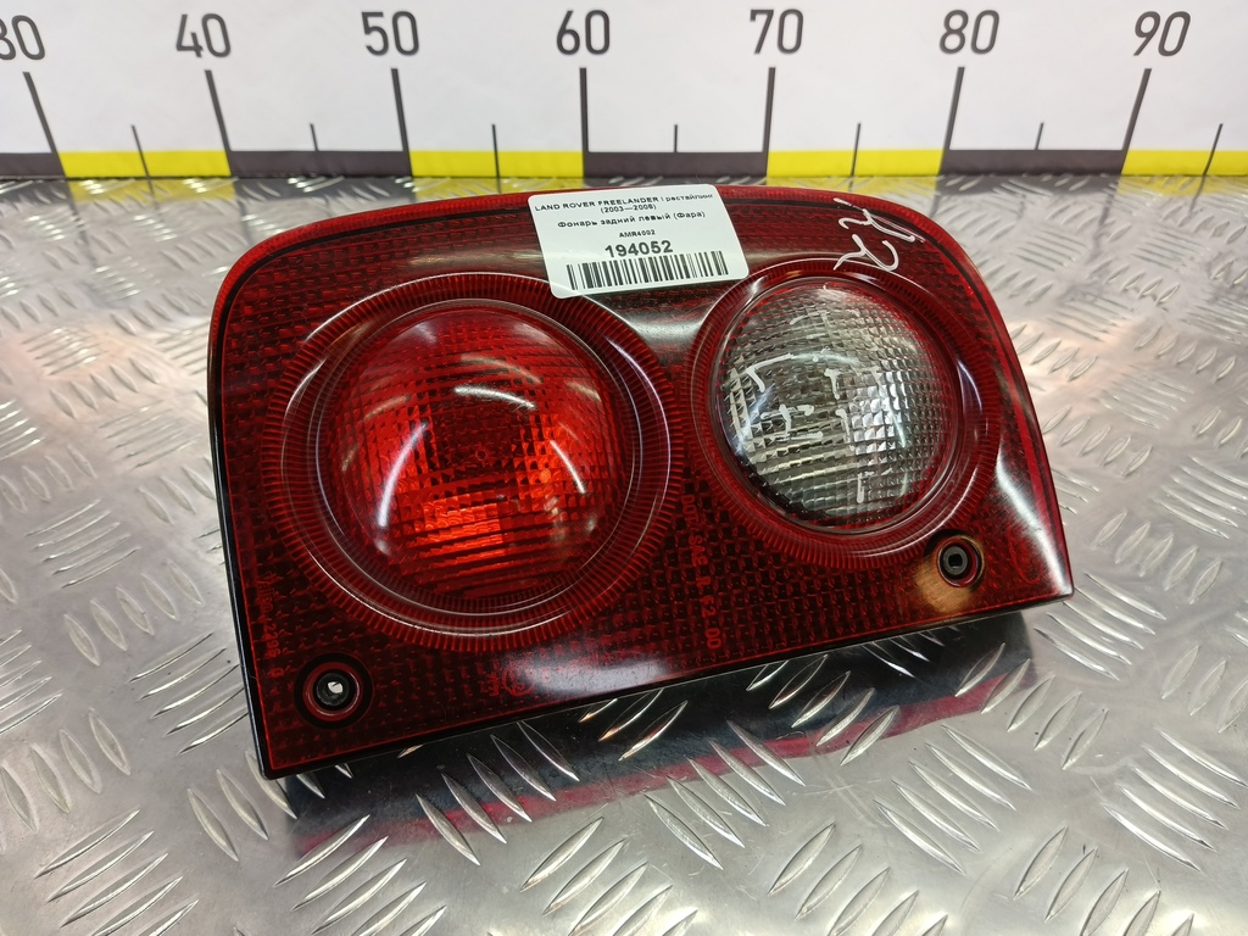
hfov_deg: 73.9
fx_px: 829
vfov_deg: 58.9
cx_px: 624
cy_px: 468
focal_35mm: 23
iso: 111
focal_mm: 4.11
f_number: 1.6
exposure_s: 1/50
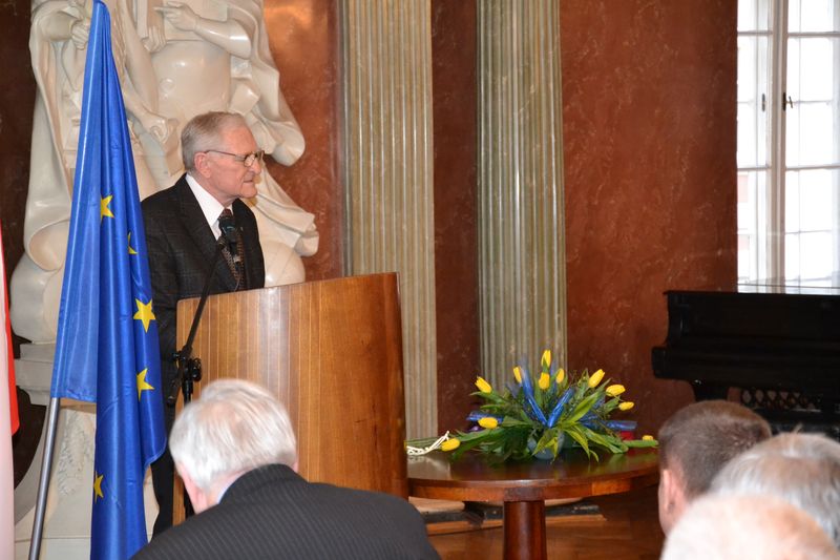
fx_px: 2449
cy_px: 280
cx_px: 420
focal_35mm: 105
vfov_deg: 13.0
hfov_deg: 19.5
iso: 3200
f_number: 5.3
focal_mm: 70
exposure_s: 1/60
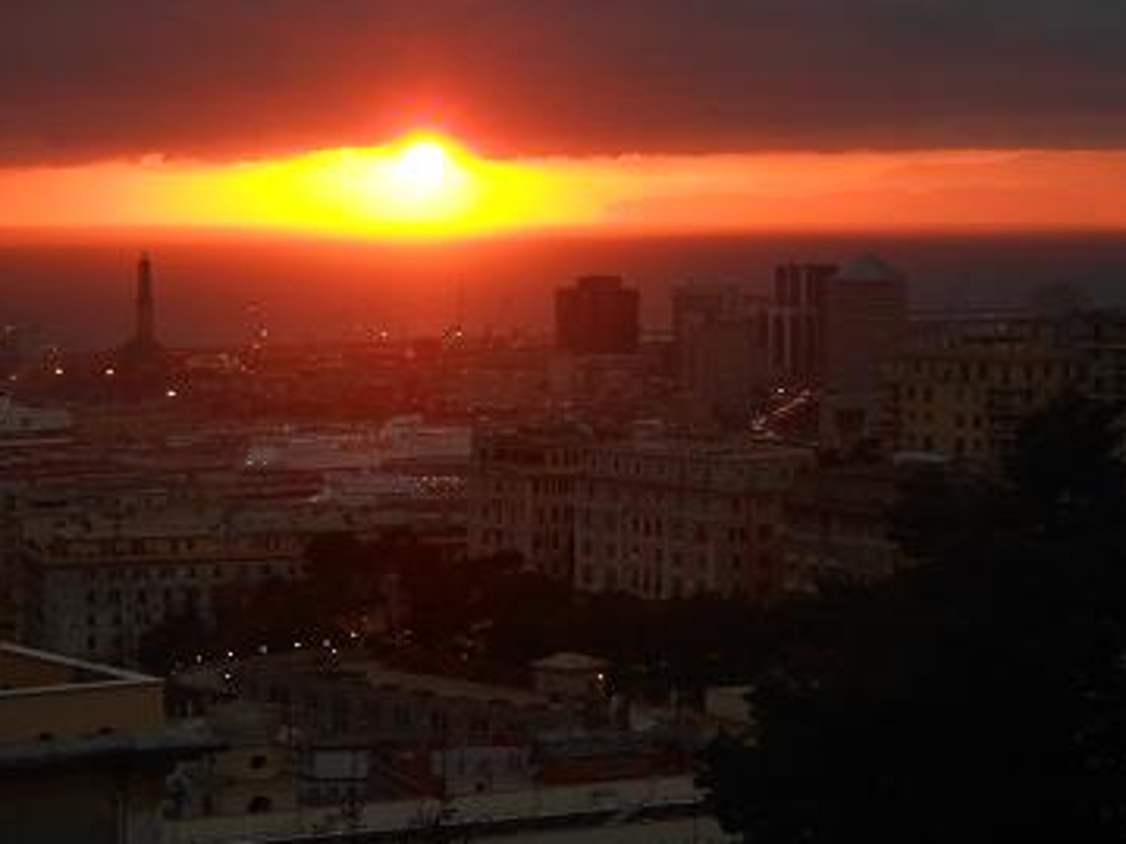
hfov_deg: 17.9
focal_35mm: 110
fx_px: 3577
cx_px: 403
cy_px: 306
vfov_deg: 13.4
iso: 80
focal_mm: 13.5
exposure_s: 1/25
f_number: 5.8
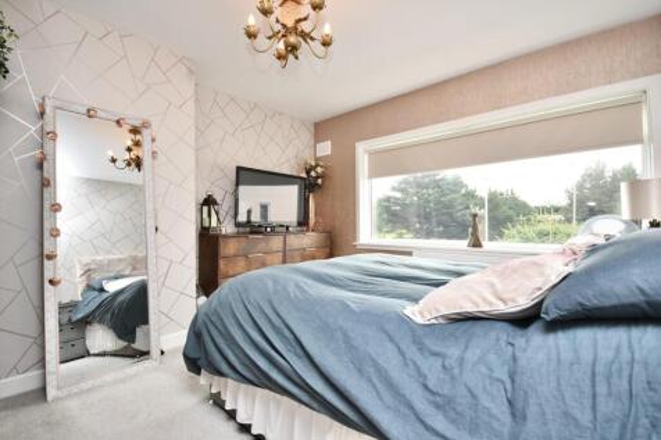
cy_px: 220
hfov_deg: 100.4
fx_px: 275
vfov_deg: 77.3
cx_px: 330
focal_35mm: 15
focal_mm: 10
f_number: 4.5
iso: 200
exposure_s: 1/80
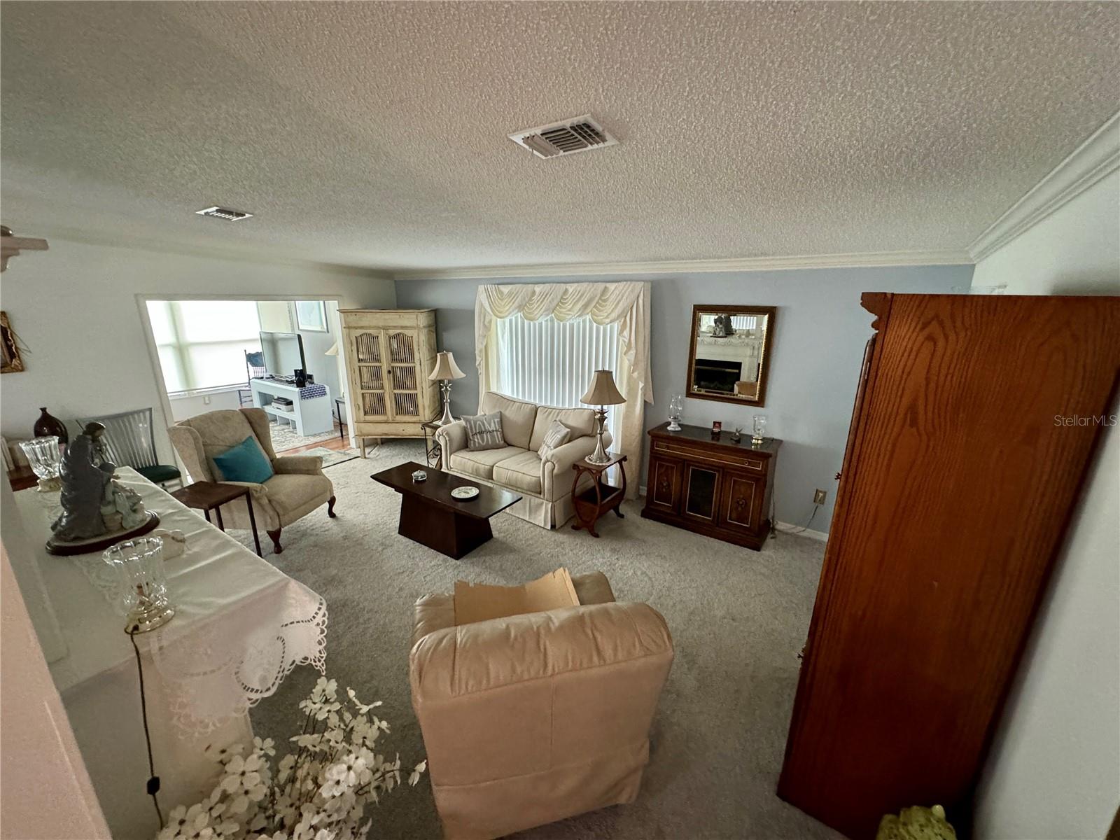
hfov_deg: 102.1
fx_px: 453
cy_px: 420
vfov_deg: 85.7
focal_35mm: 14
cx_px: 560
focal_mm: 2.22
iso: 800
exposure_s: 1/60
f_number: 2.2
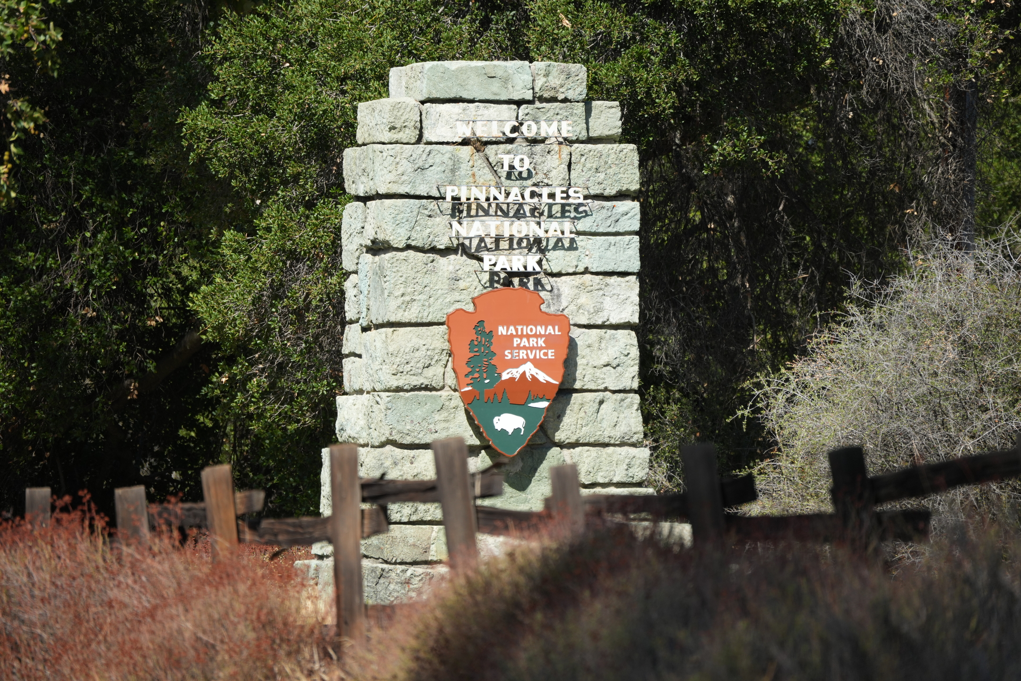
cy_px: 340
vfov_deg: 3.4
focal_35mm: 400
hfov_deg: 5.2
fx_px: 11344
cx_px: 510
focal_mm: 400
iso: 400
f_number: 6.3
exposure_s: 1/1000
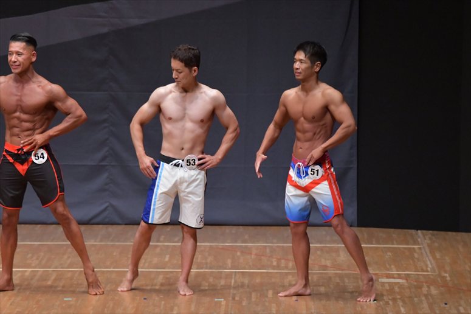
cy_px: 157
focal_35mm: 255
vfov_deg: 5.4
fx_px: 3335
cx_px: 236
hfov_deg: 8.1
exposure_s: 1/400
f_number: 5.6
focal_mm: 170
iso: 6400
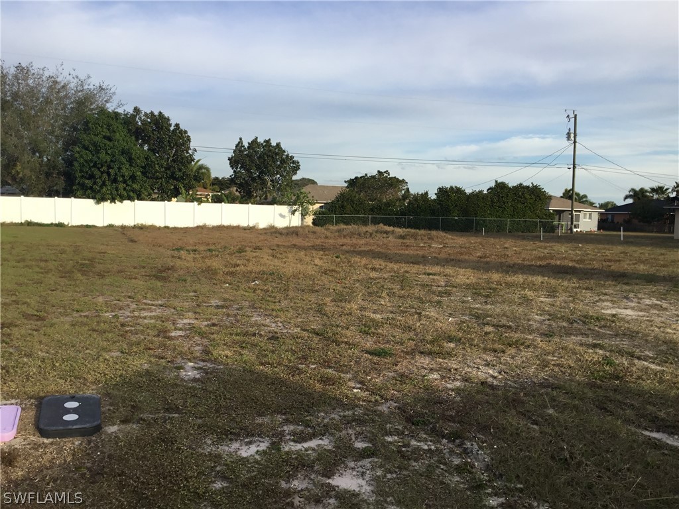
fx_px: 608
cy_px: 254
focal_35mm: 31
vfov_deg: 45.4
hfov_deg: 58.4
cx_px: 340
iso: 25
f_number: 2.4
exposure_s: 1/566
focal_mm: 3.3
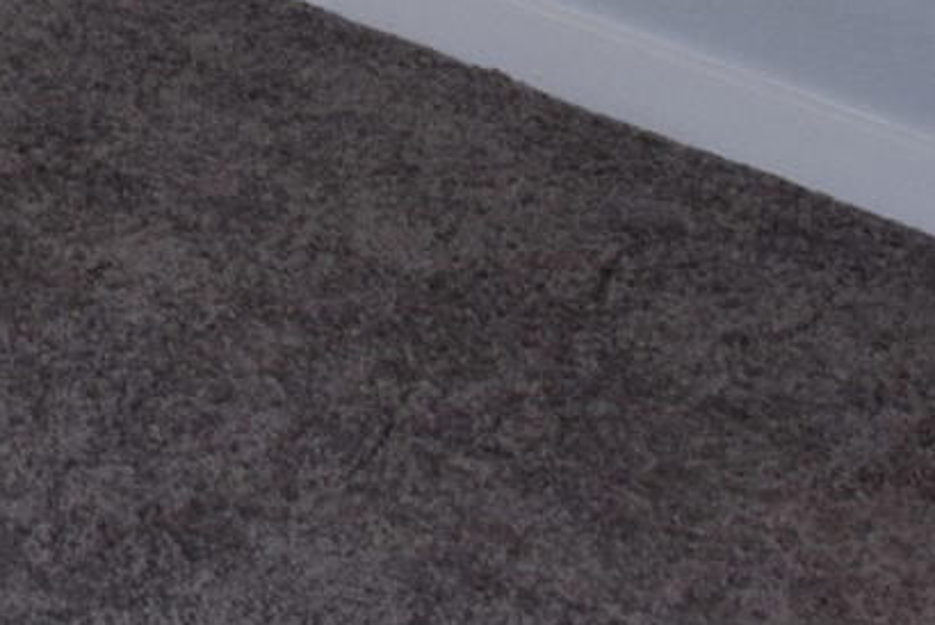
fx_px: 3136
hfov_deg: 12.5
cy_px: -1227
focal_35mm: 121
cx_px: -1437
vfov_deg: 9.2
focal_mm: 11
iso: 560
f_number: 5.6
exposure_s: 1/125
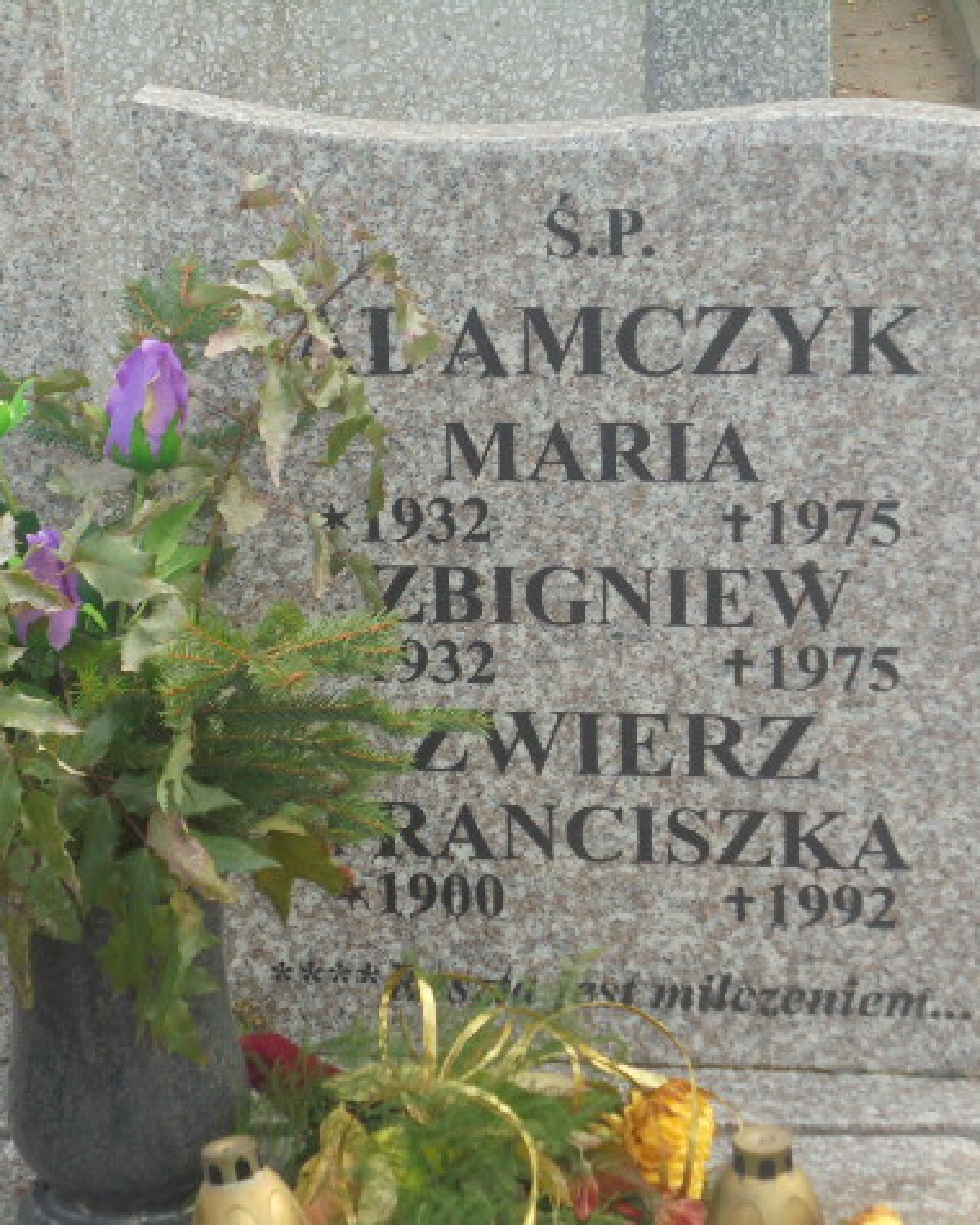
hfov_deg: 16.0
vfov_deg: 20.0
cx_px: 333
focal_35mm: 96
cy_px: 614
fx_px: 3481
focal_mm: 13.1
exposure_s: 1/30
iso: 100
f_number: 6.1
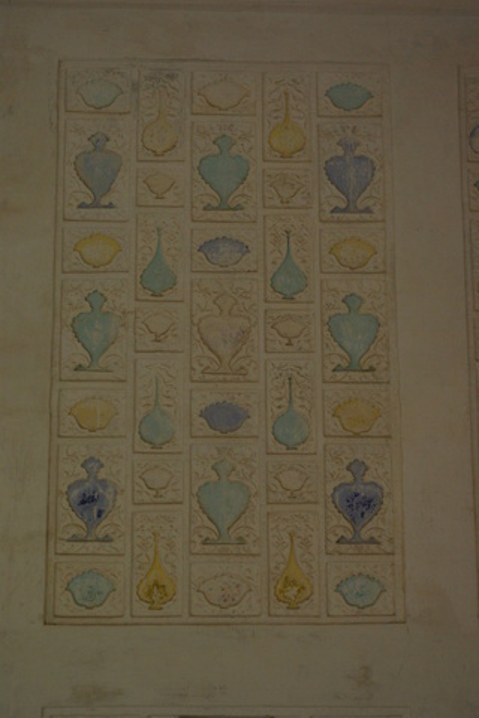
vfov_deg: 24.6
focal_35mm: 82
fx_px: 1646
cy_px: 359
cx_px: 240
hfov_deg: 16.6
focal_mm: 55
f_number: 8
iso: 800
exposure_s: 1/125
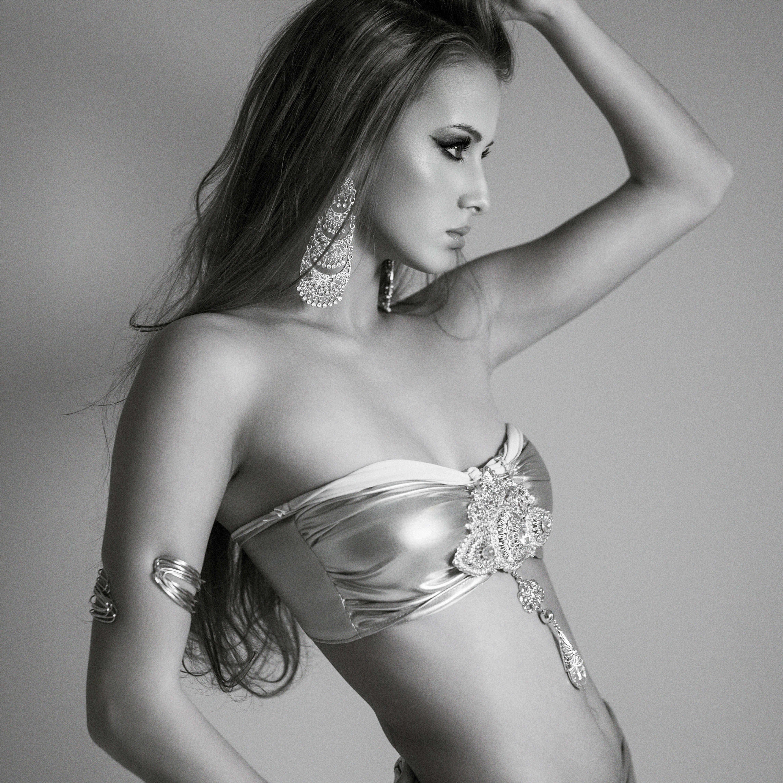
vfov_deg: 26.9
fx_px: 1638
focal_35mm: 64
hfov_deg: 26.9
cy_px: 400
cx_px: 392
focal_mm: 50
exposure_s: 1/125
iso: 125
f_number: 2.2
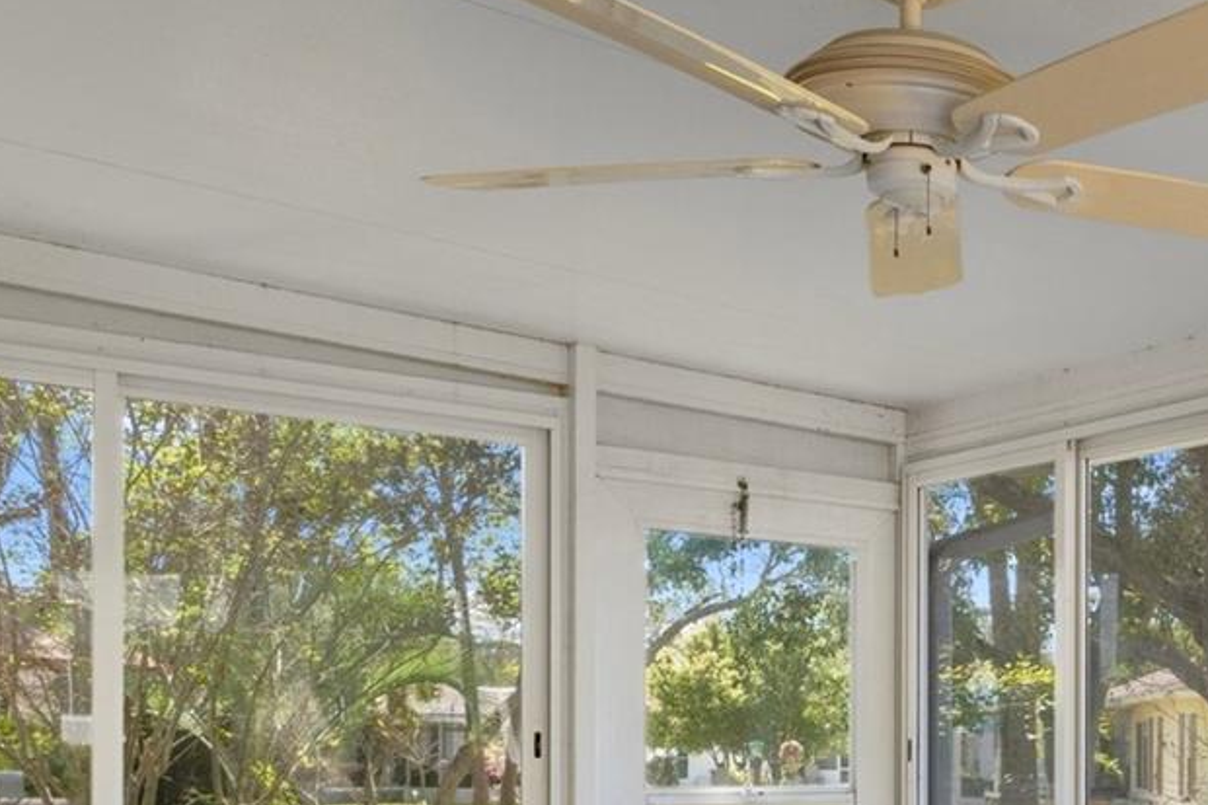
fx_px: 1687
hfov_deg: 34.1
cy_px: 706
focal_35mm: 50
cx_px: 1329
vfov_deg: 26.1
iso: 320
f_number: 8
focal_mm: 13
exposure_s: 1/90
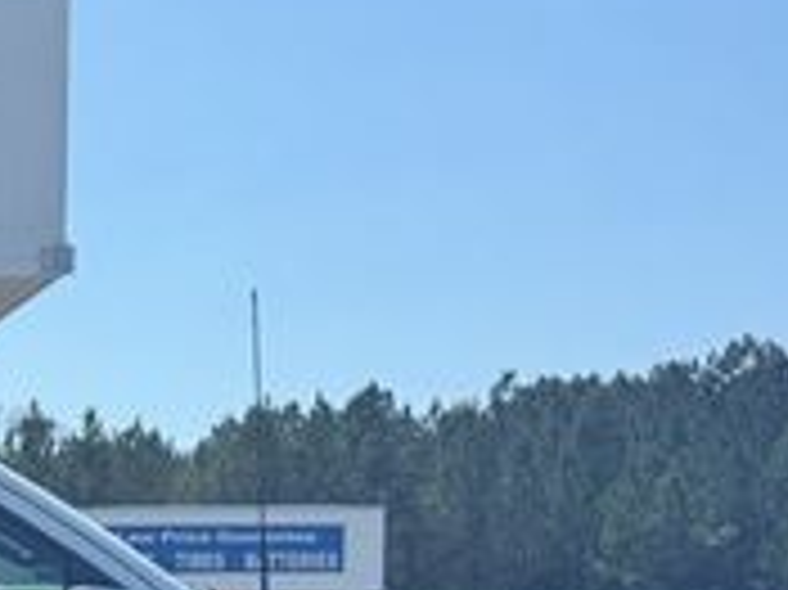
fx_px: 2002
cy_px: 802
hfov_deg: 18.5
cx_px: -536
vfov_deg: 15.8
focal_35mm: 88
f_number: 1.78
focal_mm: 6.76
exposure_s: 1/4049
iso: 80
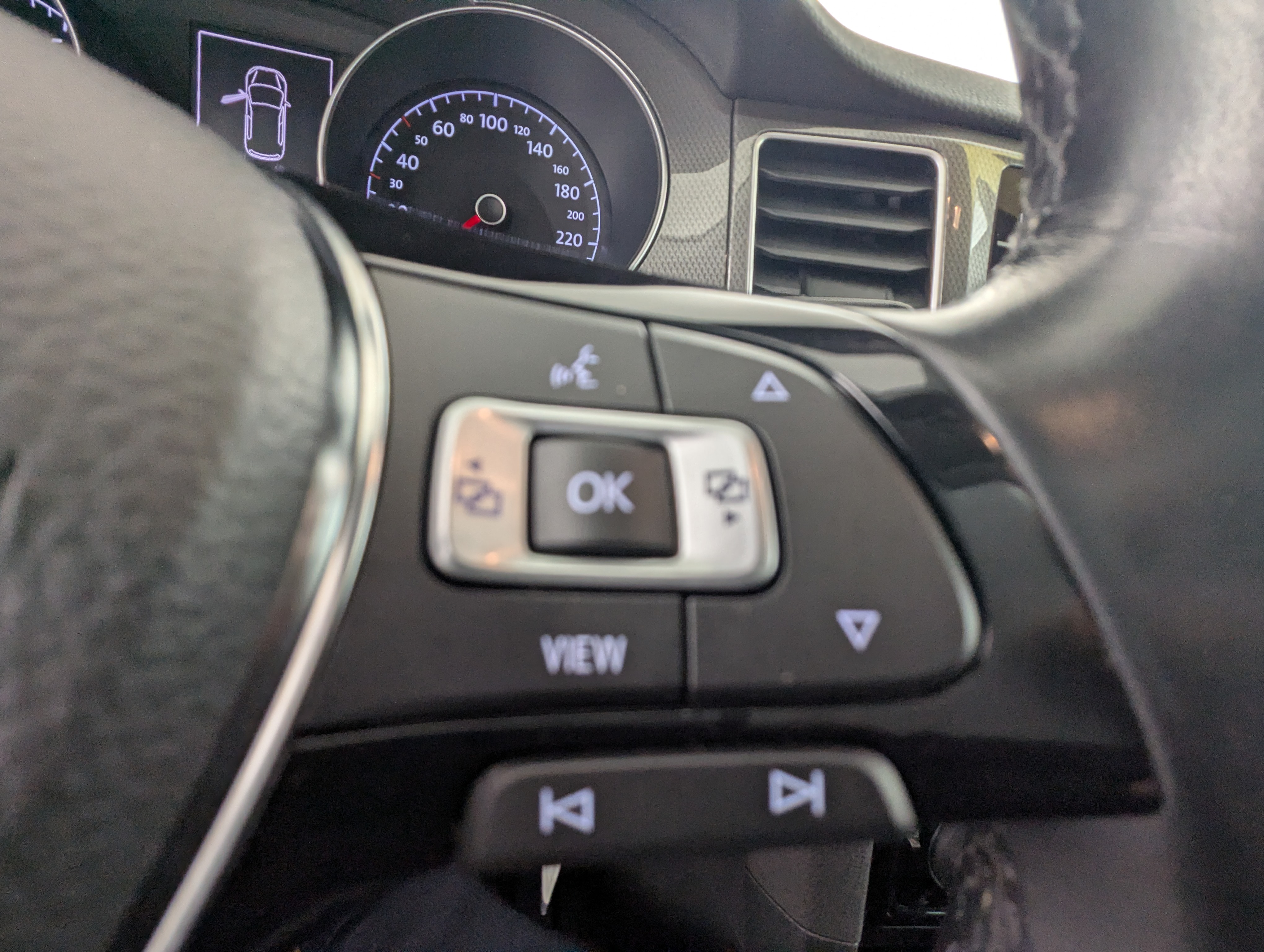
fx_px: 585
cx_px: 632
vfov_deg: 78.2
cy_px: 476
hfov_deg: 94.4
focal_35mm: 16
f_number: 2.2
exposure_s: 1/45.4
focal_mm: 2.35
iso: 120
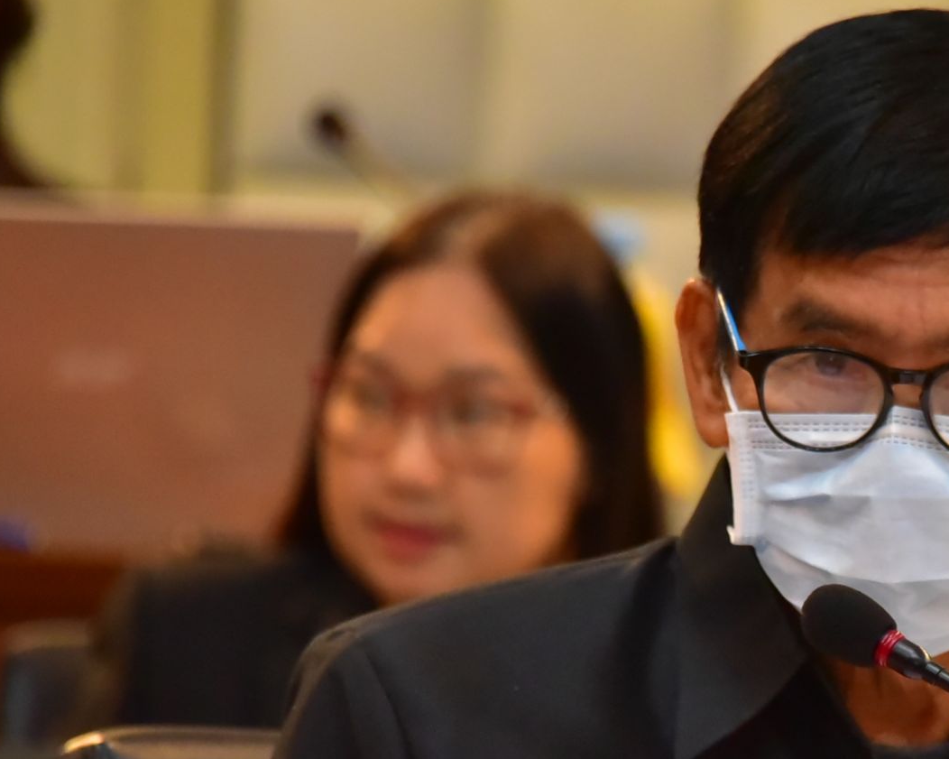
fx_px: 15668
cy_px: 590
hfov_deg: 3.5
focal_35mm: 558
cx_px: 987
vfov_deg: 2.8
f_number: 6.3
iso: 8000
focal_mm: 250
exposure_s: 1/160
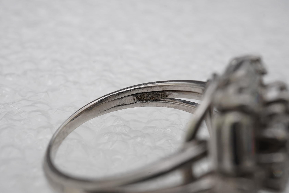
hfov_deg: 43.6
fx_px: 361
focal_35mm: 45
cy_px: 96
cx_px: 144
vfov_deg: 29.9
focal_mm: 30
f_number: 22
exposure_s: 1/125
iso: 400
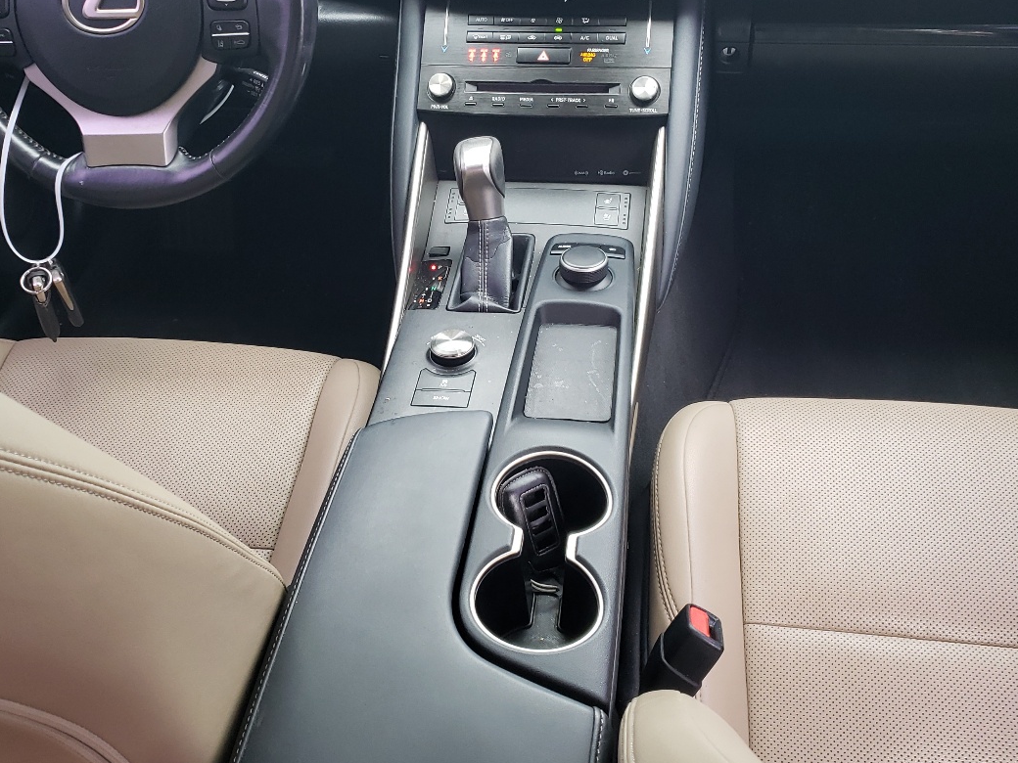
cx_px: 484
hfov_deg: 46.8
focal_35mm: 40
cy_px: 332
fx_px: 1176
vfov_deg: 35.9
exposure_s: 1/50
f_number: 1.5
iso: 64
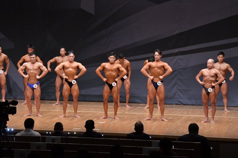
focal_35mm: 138
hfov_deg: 14.9
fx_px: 912
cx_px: 119
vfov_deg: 9.9
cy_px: 79
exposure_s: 1/400
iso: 6400
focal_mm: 92
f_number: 5.6
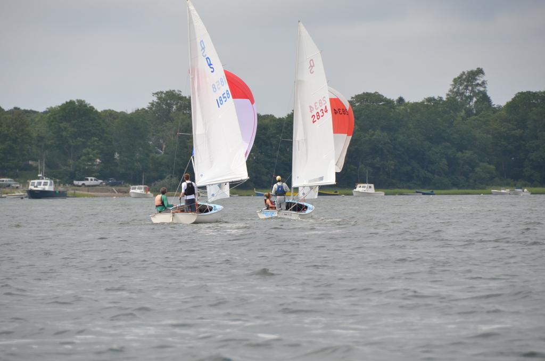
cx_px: 272
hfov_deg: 6.9
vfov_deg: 4.6
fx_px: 4532
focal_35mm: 300
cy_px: 180
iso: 200
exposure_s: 1/800
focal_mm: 200
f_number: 6.3
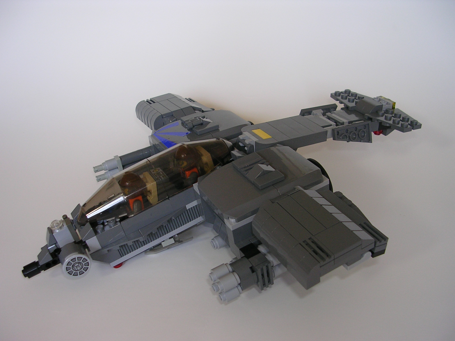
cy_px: 170
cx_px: 228
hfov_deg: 49.0
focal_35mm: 38
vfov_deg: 37.7
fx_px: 499
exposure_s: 1/30
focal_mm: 5.8
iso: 50
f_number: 2.8
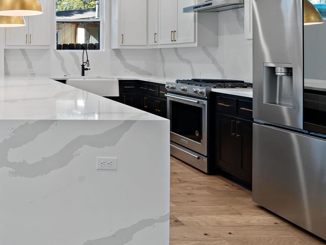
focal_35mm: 33
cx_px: -21
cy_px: 53
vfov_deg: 41.3
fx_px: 311
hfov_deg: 44.3
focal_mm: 14
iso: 100
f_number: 8
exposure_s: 1/1.67
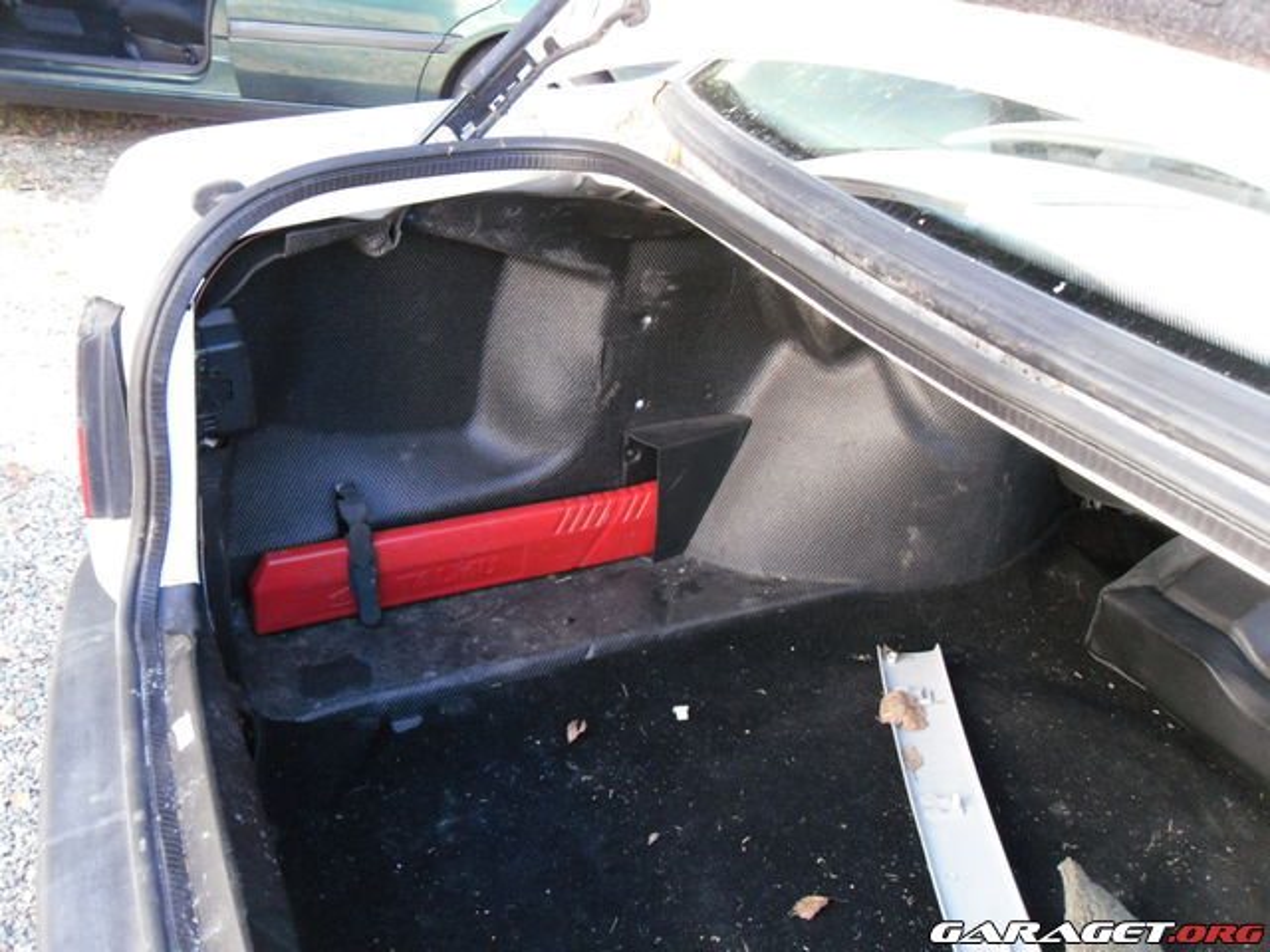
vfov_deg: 40.7
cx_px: 635
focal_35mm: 35
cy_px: 476
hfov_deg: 52.6
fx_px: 1284
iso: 200
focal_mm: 6.3
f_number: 3.5
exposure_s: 1/45
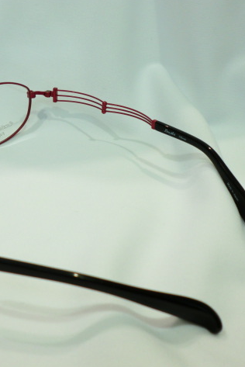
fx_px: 459
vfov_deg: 43.6
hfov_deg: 29.0
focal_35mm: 45
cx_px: 36
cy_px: 183
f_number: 3.5
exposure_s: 1/60
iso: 80
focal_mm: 5.8
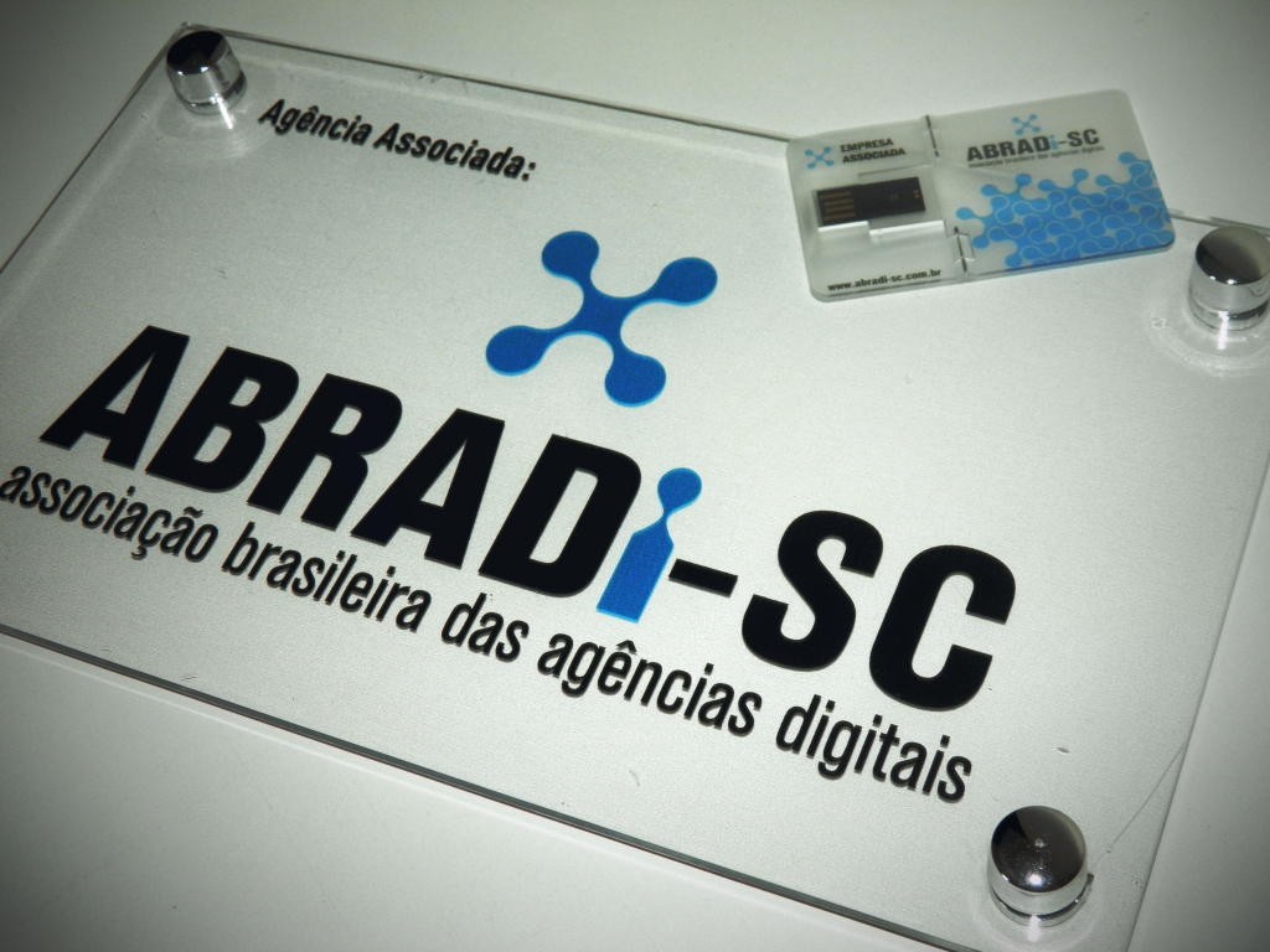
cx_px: 635
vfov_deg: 29.7
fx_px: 1798
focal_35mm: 49
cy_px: 476
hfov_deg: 38.9
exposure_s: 1/80
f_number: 3.5
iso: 100
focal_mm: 8.9
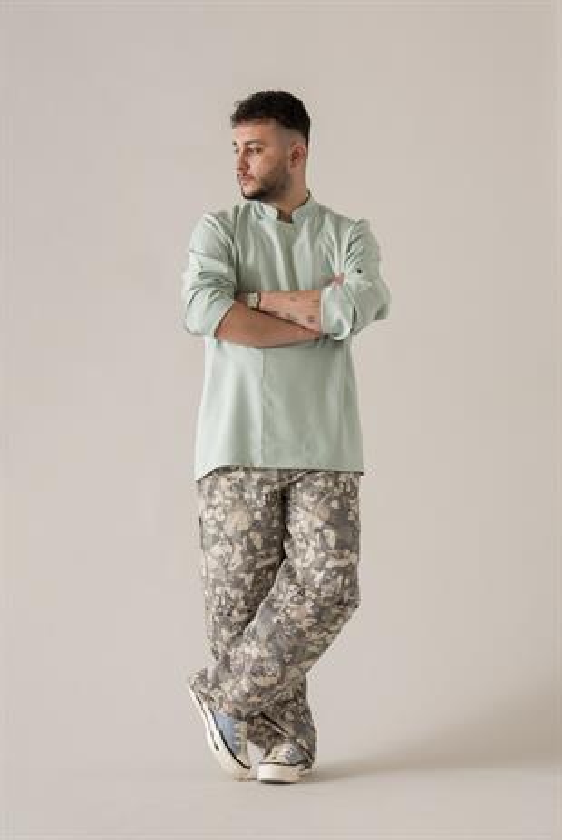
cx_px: 281
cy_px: 420
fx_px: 2712
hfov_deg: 11.8
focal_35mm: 116
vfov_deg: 17.6
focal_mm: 116
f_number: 11
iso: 320
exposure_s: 1/160
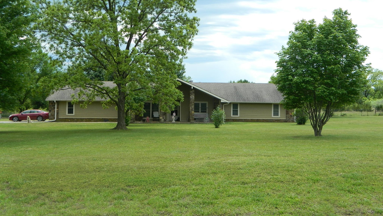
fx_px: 457
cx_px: 191
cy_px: 90
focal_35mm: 45
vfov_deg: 26.5
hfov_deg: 45.5
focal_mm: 7.3
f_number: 3.5
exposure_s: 1/400
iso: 80
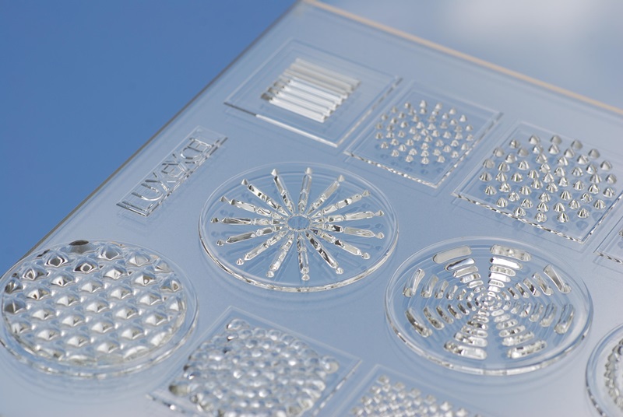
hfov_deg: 14.8
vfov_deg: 10.0
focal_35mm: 138
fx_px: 2392
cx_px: 312
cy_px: 208
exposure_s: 1/320
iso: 100
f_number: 8
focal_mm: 92
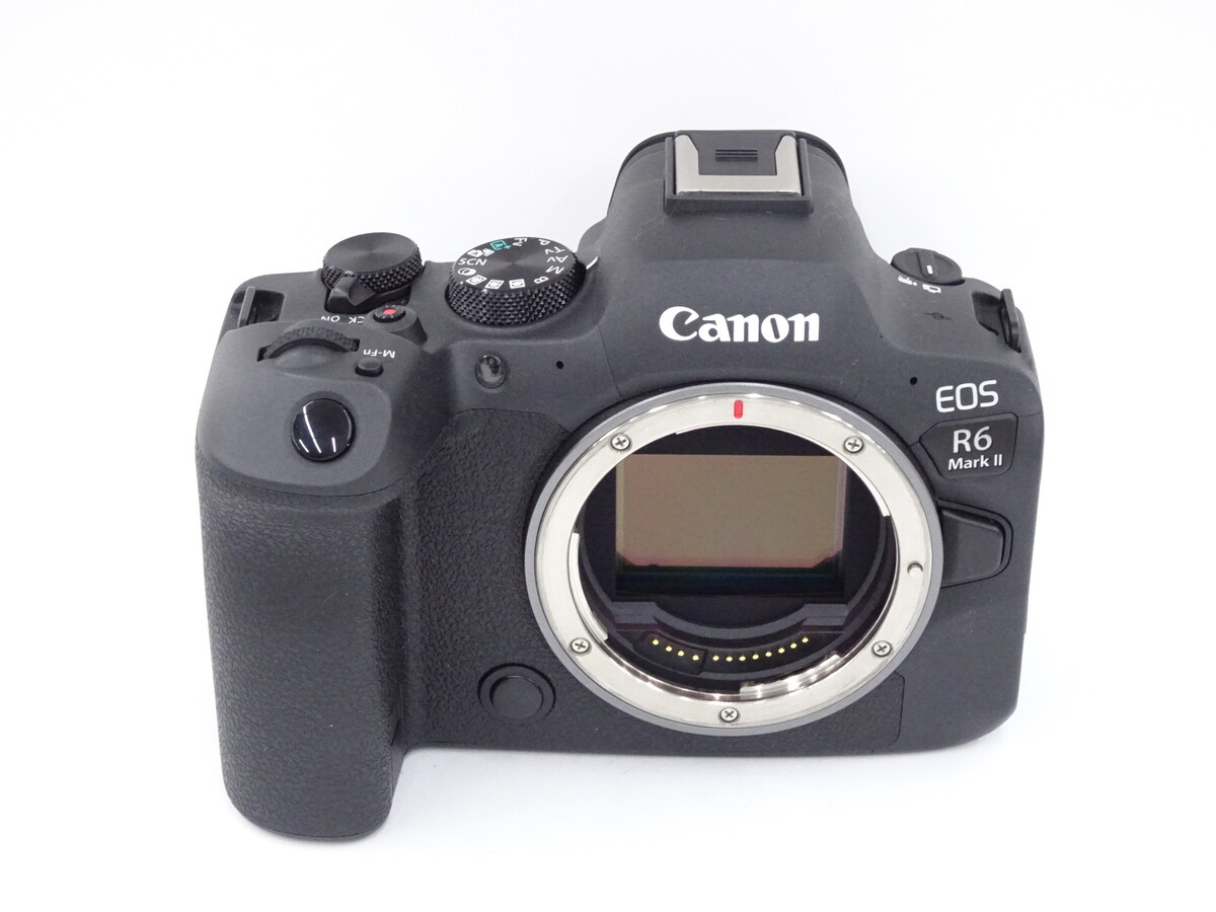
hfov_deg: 26.7
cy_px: 456
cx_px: 608
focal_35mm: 73
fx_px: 2564
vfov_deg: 20.2
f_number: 5
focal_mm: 12.42
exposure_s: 1/80
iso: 1000
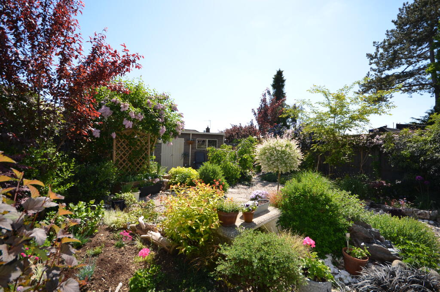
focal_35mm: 15
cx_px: 220
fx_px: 183
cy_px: 146
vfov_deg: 77.1
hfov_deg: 100.5
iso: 100
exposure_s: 1/200
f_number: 6.3
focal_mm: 10
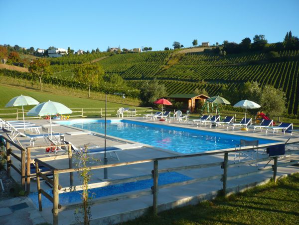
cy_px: 112
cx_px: 150
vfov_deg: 40.7
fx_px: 302
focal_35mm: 35
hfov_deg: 52.6
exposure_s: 1/125
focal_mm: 5.8
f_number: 8
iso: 100
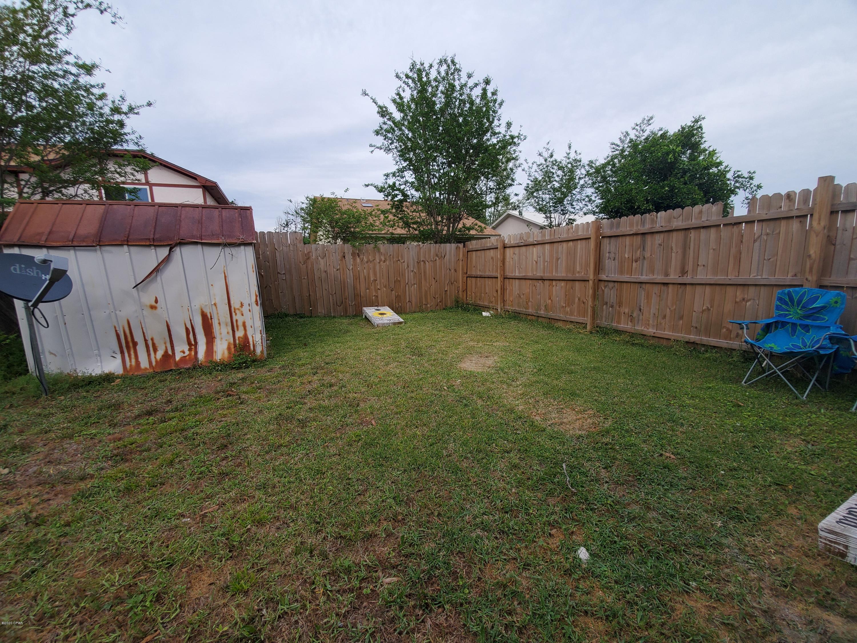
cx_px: 428
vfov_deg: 89.9
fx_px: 322
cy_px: 322
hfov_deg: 106.2
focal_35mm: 13
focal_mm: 1.8
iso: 50
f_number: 2.2
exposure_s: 1/544
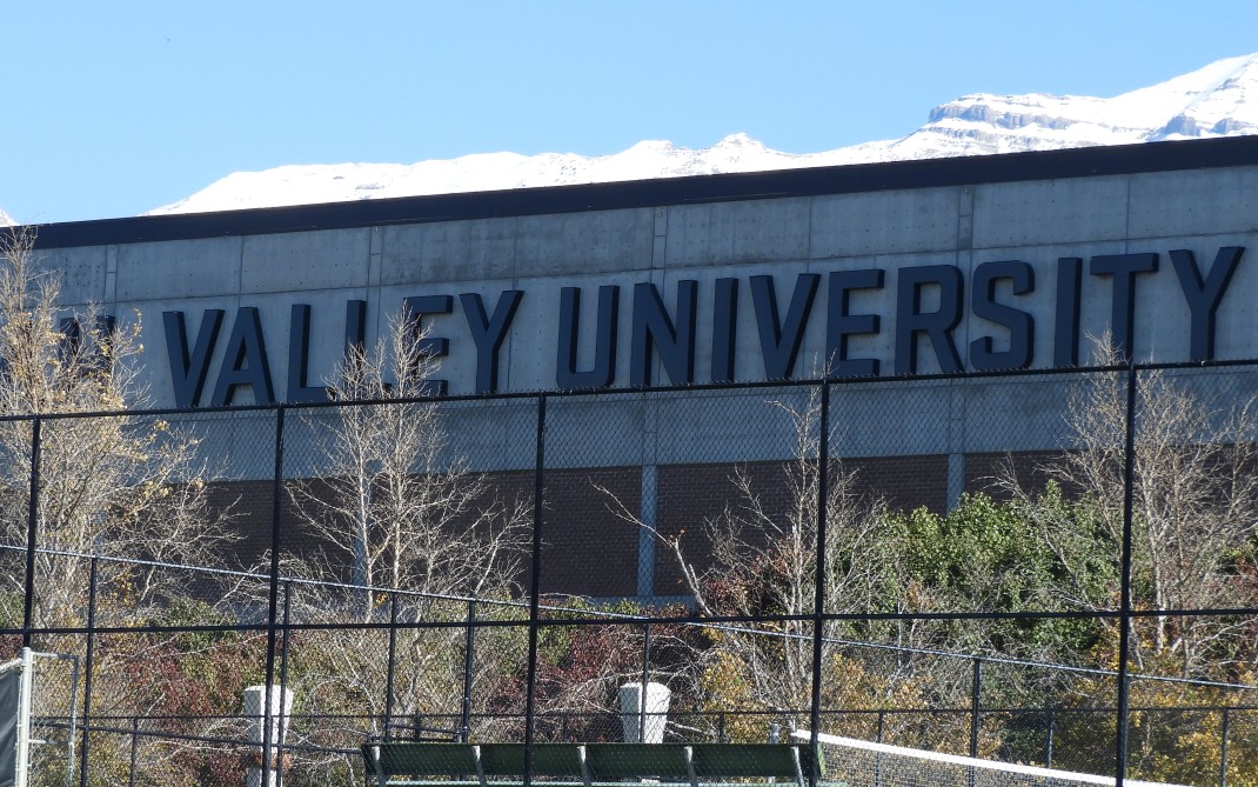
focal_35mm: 214
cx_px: 501
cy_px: 415
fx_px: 7338
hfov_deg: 9.8
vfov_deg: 6.1
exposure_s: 1/400
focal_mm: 26.9
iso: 100
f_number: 5.2
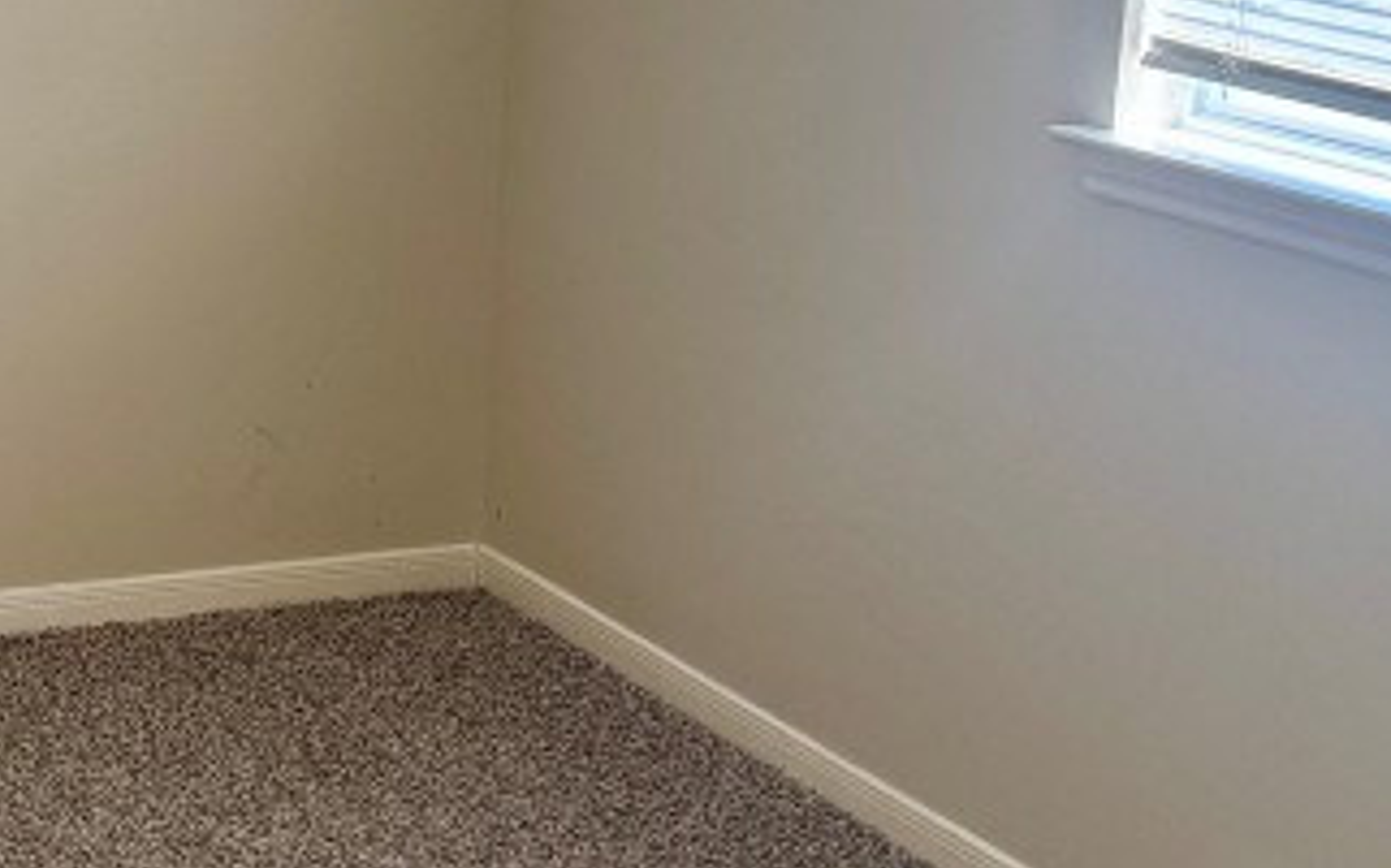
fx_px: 3070
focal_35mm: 81
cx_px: -4
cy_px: 250
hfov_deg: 24.4
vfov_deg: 16.0
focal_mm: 6.76
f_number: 1.78
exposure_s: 1/126
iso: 80
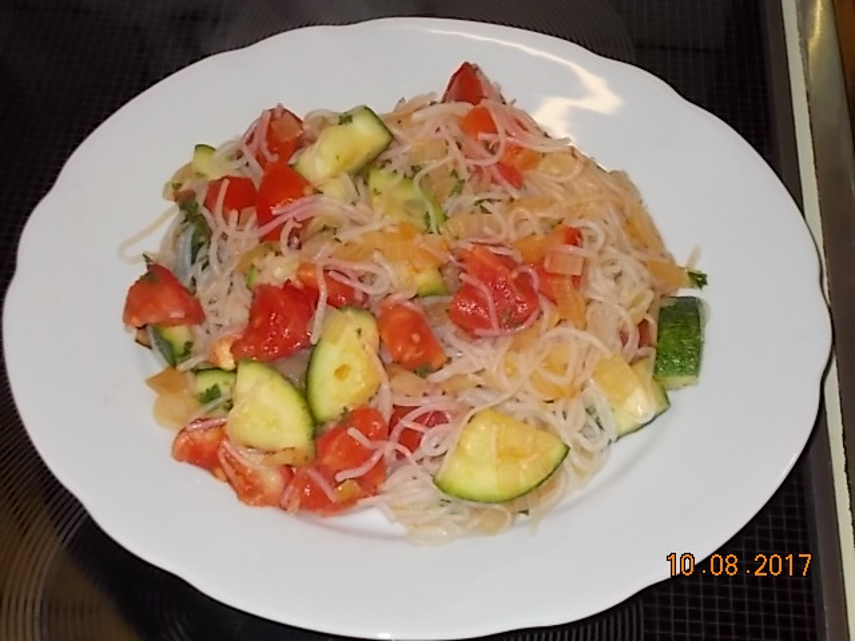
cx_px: 428
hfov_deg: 29.4
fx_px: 1630
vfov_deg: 22.3
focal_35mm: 66
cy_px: 320
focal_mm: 11.8
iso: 200
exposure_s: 1/60
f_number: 5.3
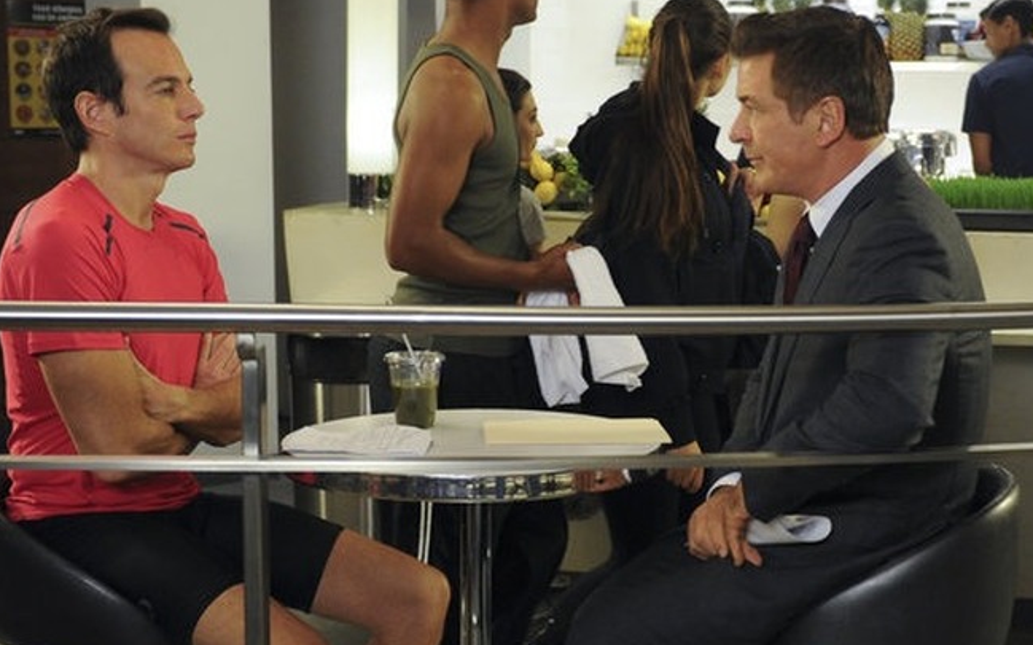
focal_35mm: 38
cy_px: 358
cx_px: 487
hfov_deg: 51.5
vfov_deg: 33.5
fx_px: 1069
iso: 1000
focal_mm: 31
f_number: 2.8
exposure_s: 1/250
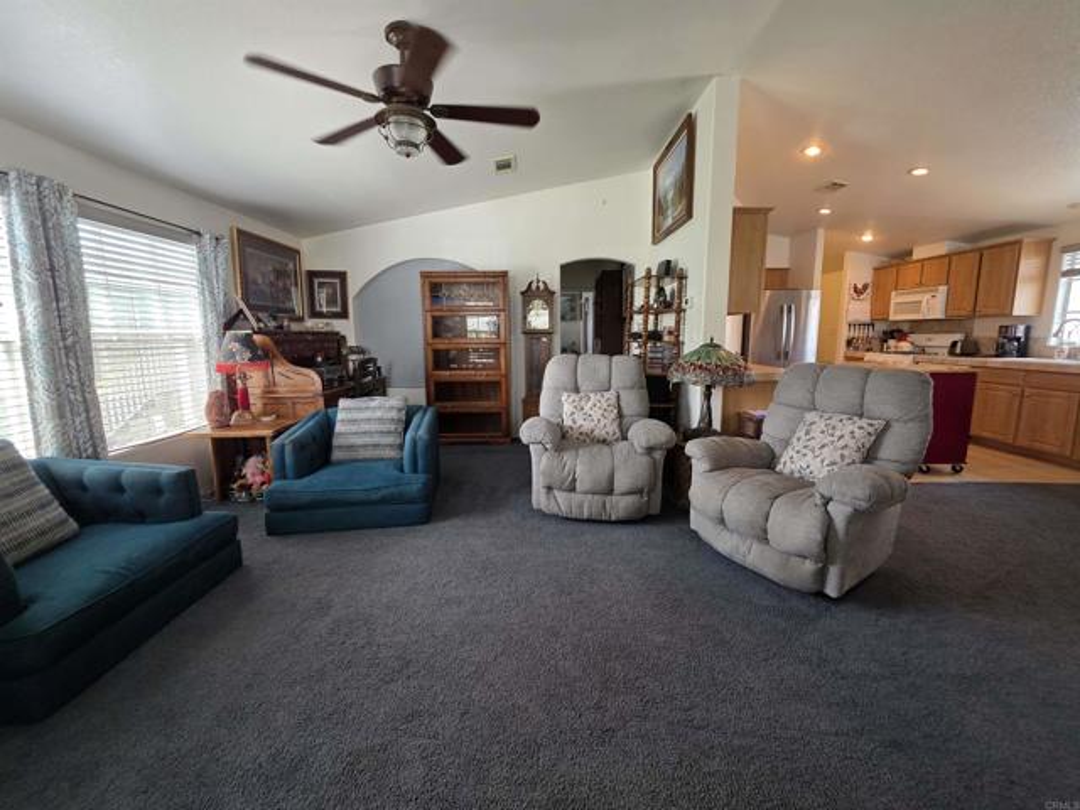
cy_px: 405
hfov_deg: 106.2
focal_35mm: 13
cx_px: 540
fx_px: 406
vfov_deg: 89.9
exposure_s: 1/120
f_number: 1.9
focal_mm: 2.2
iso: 320
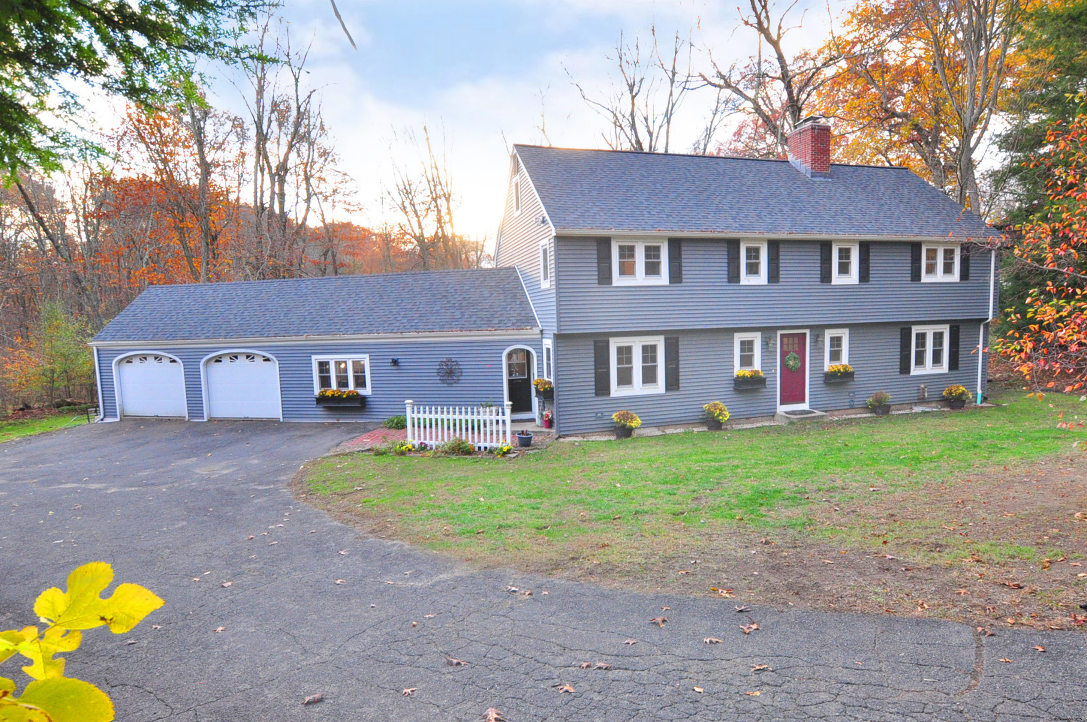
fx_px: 452
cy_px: 361
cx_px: 544
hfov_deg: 100.5
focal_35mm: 15
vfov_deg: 77.2
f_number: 8
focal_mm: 10
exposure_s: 1/60
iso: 800
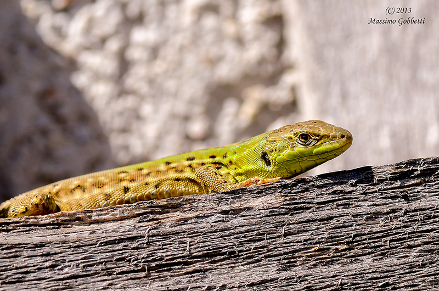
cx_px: 220
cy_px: 146
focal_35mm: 135
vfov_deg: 10.1
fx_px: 1643
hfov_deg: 15.2
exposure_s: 1/640
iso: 200
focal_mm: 90
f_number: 9
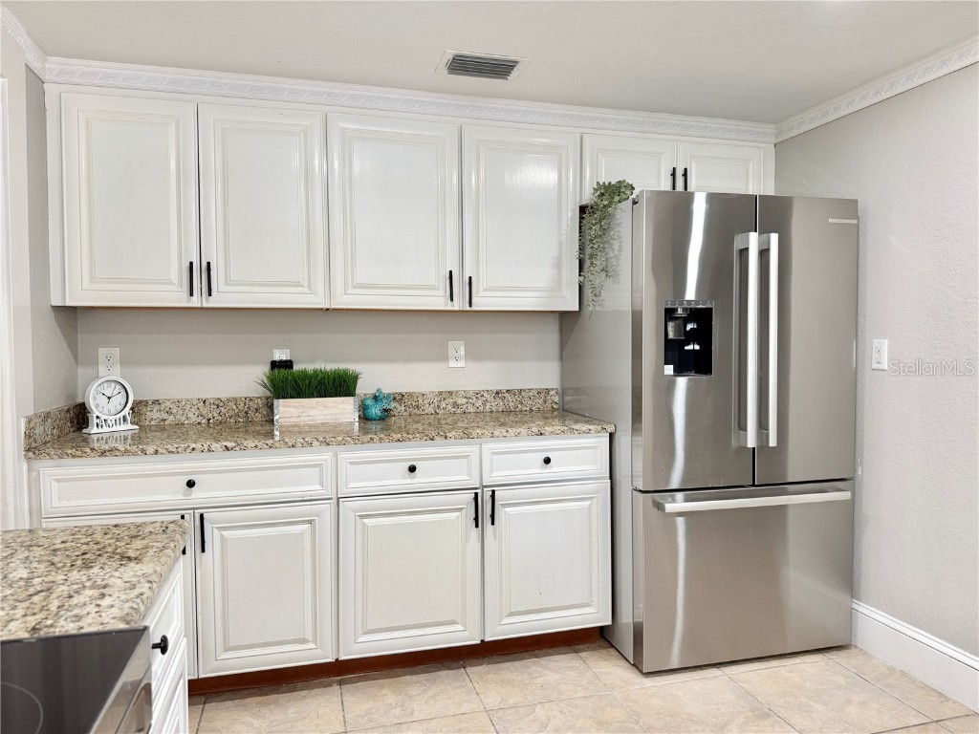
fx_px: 679
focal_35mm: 24
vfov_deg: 56.8
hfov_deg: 71.6
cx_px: 490
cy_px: 367
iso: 125
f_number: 1.78
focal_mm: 6.76
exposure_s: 1/120
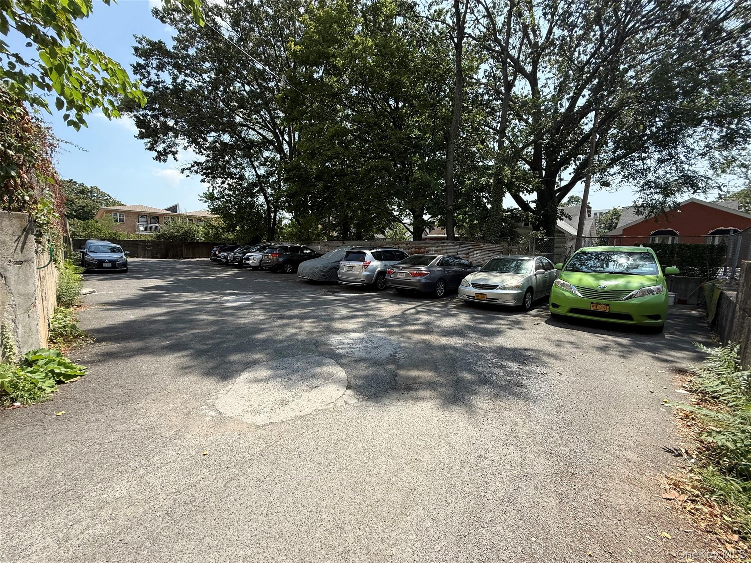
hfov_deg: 102.1
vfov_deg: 85.7
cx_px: 376
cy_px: 282
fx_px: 304
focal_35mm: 14
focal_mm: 2.22
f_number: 2.2
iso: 64
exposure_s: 1/789
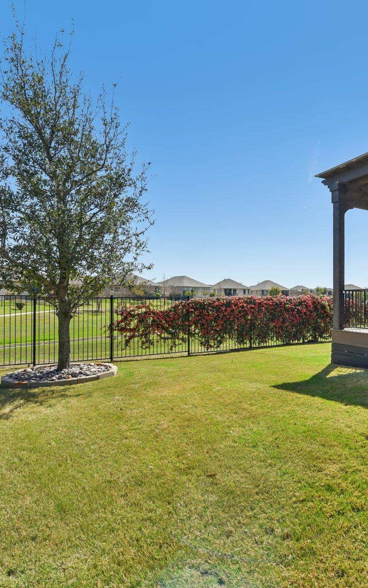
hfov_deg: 52.2
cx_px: 284
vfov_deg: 79.6
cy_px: 290
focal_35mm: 22
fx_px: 353
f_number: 8
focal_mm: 14
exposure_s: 1/400
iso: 100
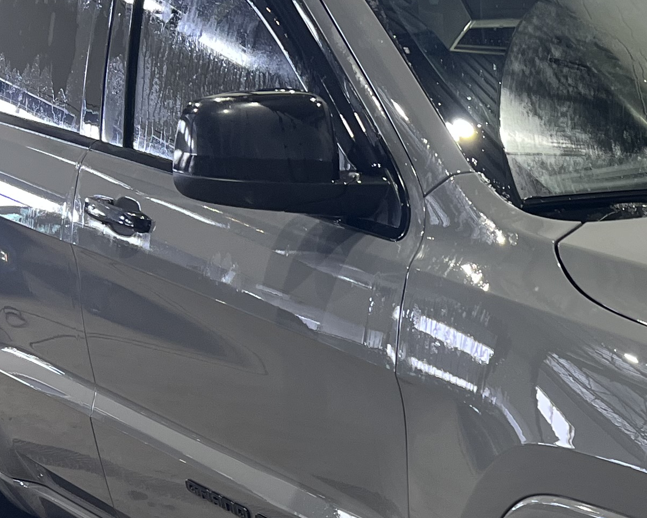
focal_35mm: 85
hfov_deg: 21.2
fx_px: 1628
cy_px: 534
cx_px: 735
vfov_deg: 17.6
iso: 125
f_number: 1.5
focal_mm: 5.7
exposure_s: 1/120
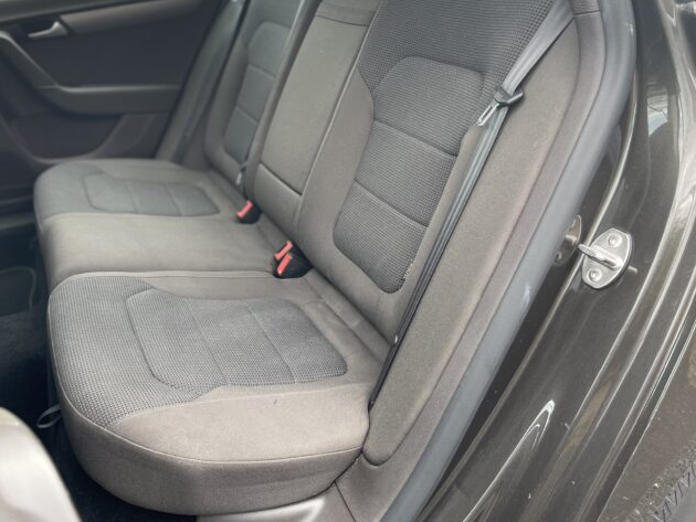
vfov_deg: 42.6
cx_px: 264
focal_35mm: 33
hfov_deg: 54.7
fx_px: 664
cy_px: 192
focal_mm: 5.1
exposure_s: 1/121
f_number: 1.6
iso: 50
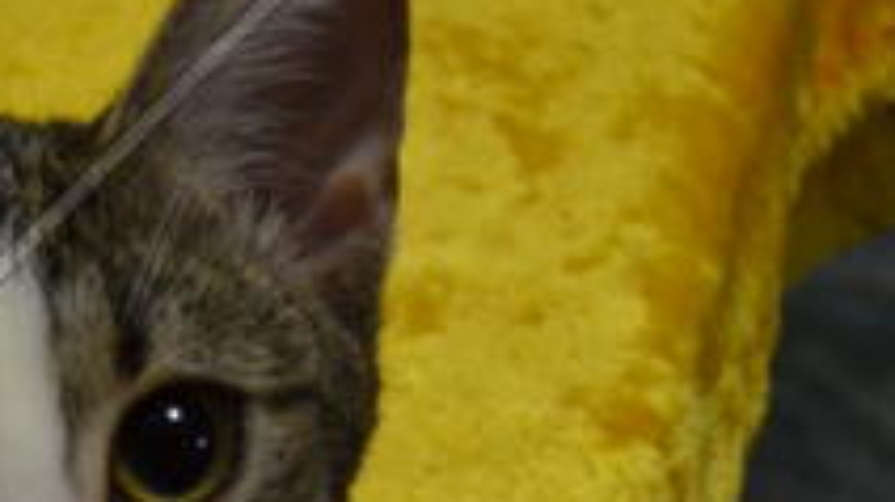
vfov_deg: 5.1
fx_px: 5527
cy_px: 941
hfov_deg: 8.9
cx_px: -675
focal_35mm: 233
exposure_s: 1/60
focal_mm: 36
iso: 1600
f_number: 5
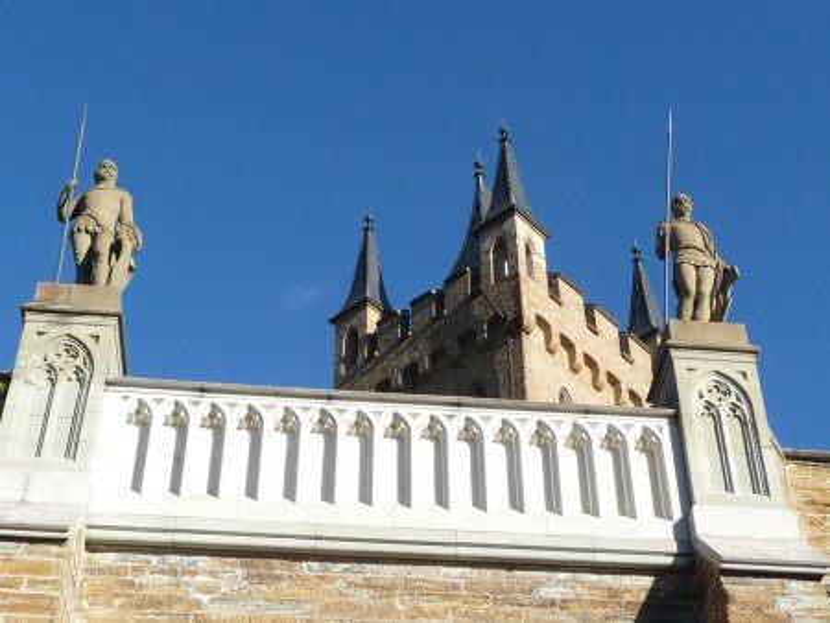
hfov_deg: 33.2
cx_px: 415
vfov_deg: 25.3
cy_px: 312
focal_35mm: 58
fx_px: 1391
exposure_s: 1/640
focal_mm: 6
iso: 100
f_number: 3.7
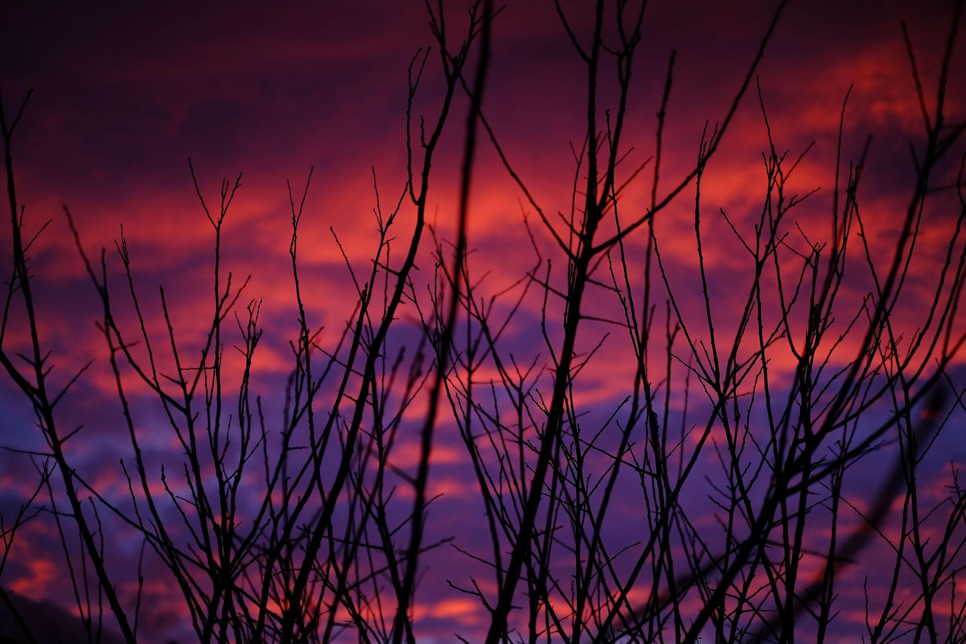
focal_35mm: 53
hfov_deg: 37.5
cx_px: 483
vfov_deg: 25.5
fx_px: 1422
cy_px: 322
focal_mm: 35
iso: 160
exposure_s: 1/1000
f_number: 1.4
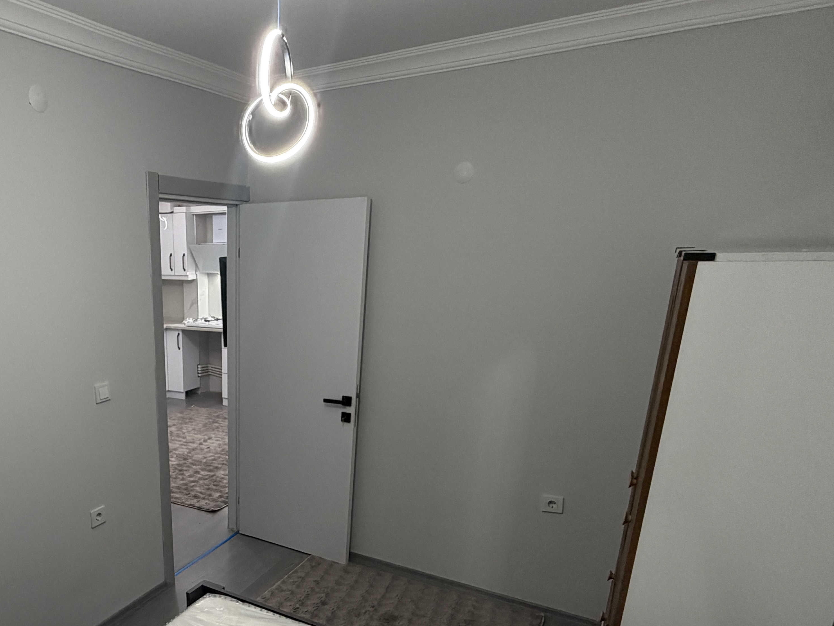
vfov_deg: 49.5
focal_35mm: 27
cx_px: 211
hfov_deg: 61.8
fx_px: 650
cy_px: 463
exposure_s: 1/50
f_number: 2.2
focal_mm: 2.22
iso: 200
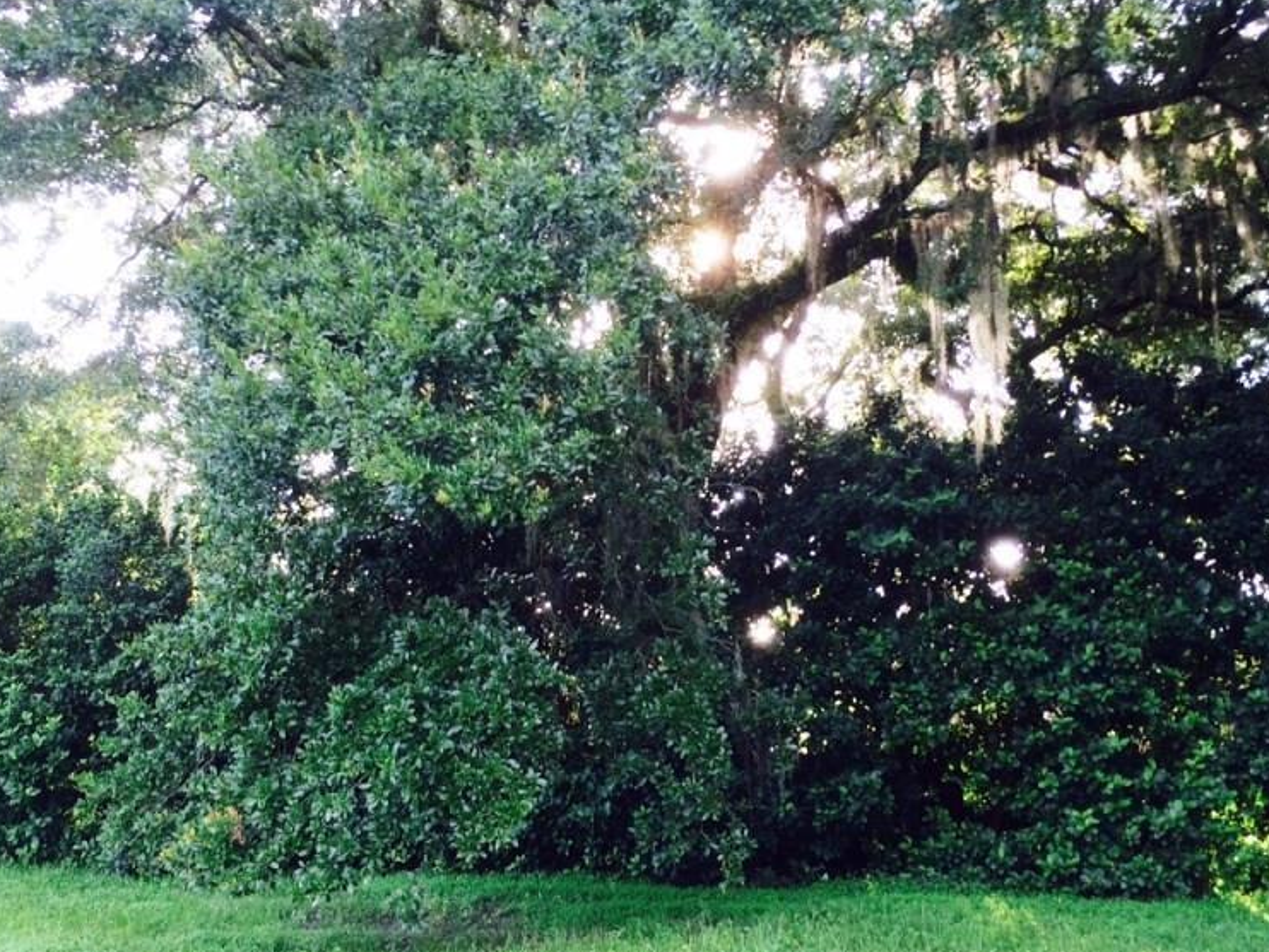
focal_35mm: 40
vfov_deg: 36.0
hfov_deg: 46.8
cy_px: 513
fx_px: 1467
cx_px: 676
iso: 40
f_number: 2.2
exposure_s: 1/60
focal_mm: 4.15
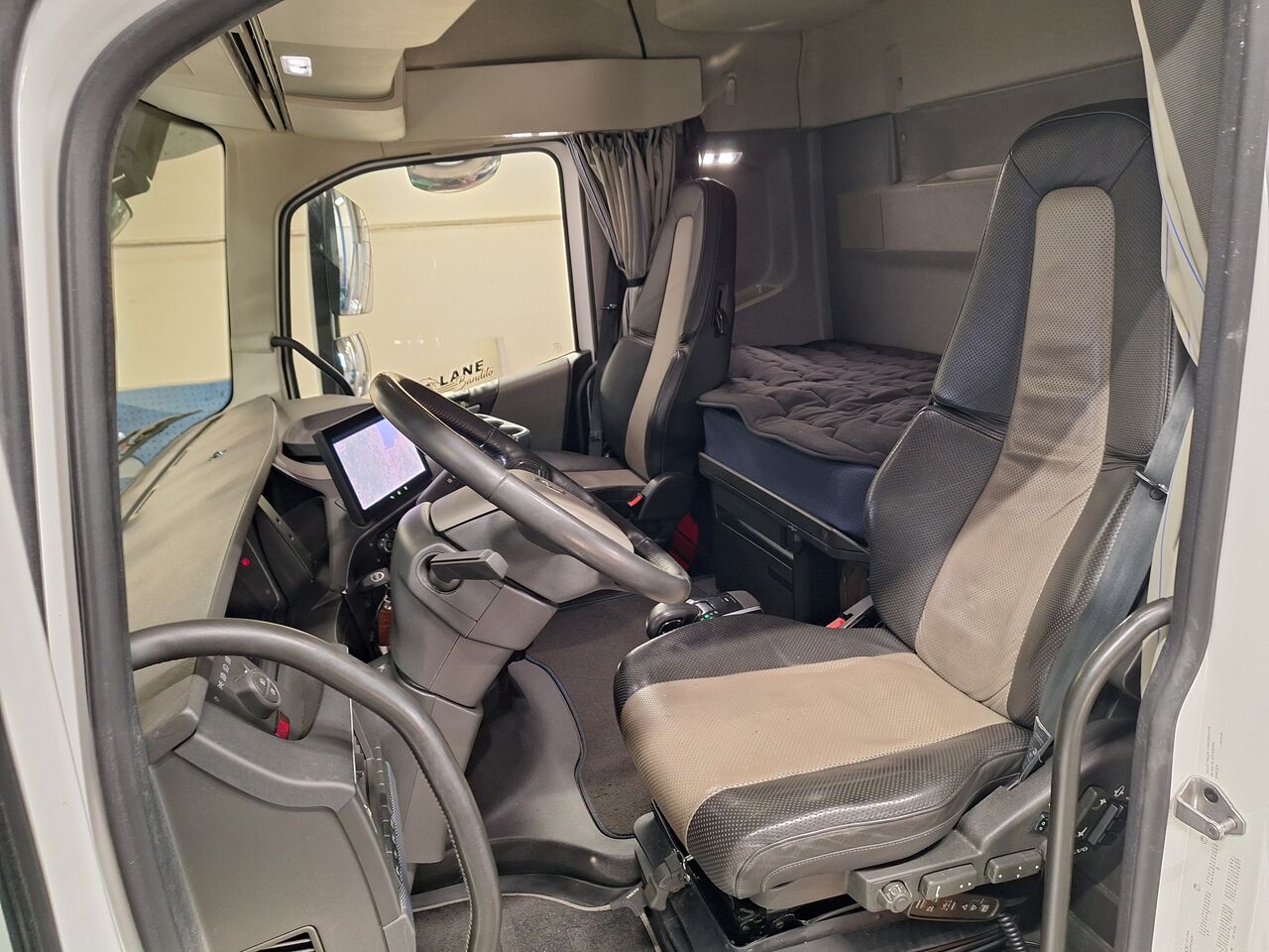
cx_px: 634
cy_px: 476
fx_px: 843
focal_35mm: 23
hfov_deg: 73.9
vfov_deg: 58.9
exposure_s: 1/33
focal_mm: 5.54
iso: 200
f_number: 1.8
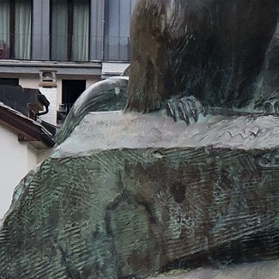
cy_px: 271
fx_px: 2644
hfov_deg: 6.0
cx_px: 446
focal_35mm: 290
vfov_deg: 6.0
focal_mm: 6
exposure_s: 1/306
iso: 16
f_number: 2.4
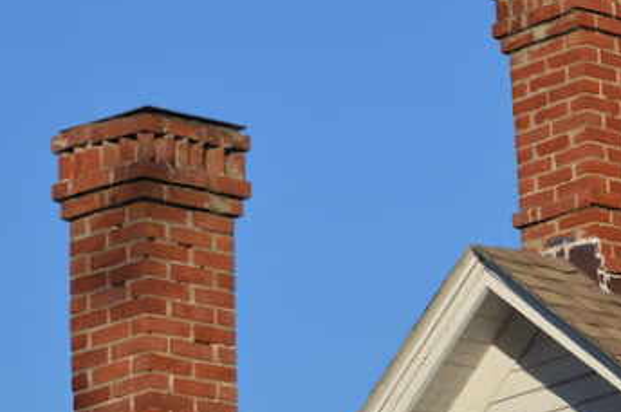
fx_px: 5303
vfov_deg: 4.4
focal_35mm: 308
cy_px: 162
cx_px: 513
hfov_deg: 6.7
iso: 250
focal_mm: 92
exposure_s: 1/500
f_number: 5.6
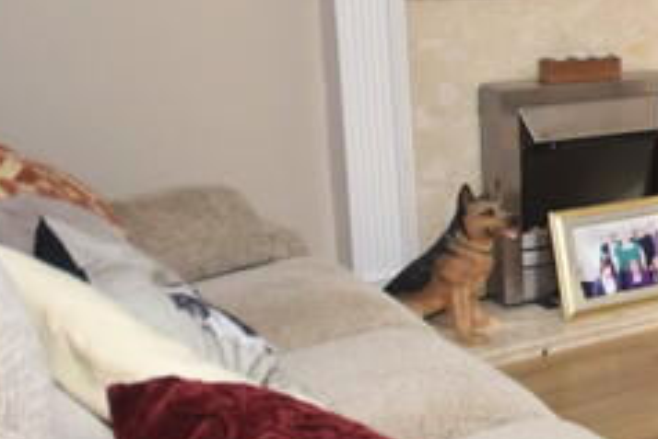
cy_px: 54
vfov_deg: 18.2
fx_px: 1355
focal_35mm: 74
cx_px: 1308
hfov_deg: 18.4
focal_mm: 11.5
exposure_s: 1/200
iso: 500
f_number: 5
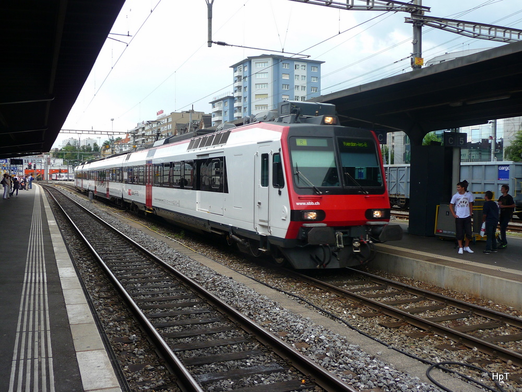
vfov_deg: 41.8
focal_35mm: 34
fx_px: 513
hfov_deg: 54.0
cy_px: 196
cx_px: 261
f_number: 3.6
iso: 100
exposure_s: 1/160
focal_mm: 5.6
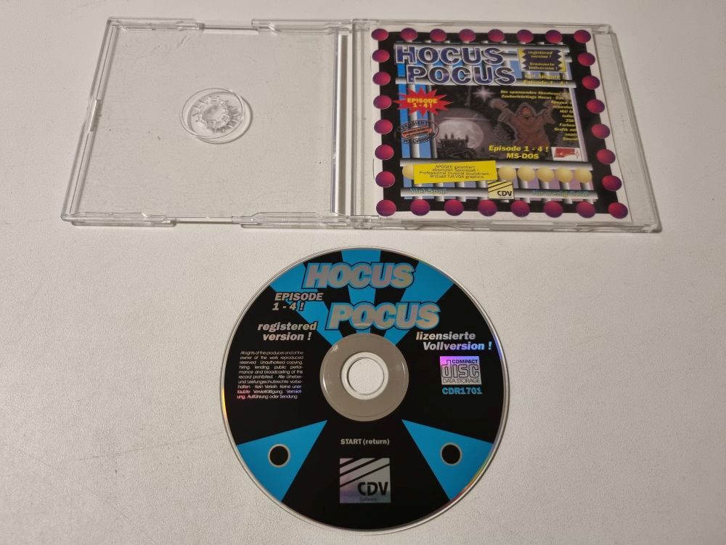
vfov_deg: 53.1
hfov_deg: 67.3
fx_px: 545
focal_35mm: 26
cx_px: 363
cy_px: 272
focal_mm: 5.4
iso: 320
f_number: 1.8
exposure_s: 1/50
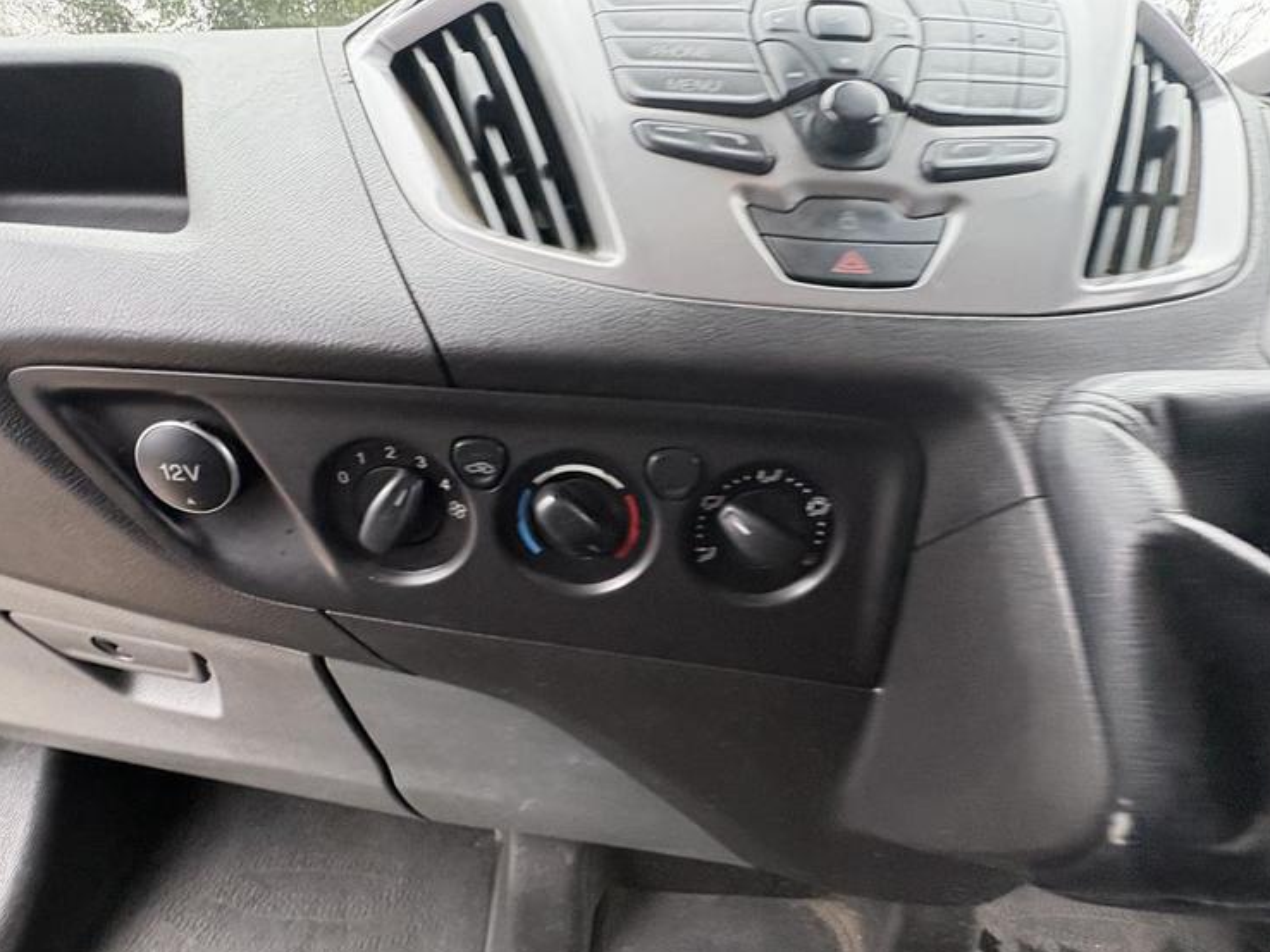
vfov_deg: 74.7
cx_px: 628
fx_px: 623
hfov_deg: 91.0
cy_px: 494
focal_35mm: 17
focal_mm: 2.22
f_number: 2.2
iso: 320
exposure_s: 1/60
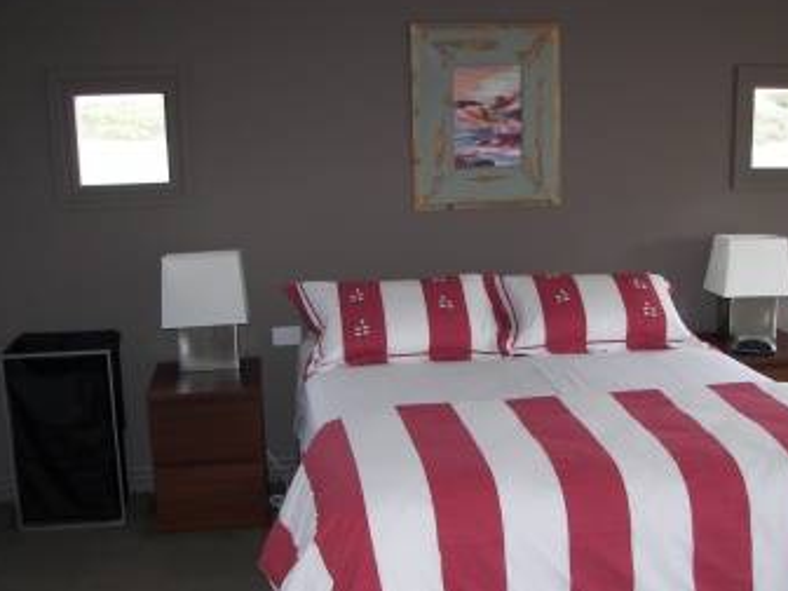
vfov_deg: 30.2
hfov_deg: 39.5
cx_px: 476
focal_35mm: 48
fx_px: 1093
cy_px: 364
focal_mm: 6
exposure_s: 1/30
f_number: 2.8
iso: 64
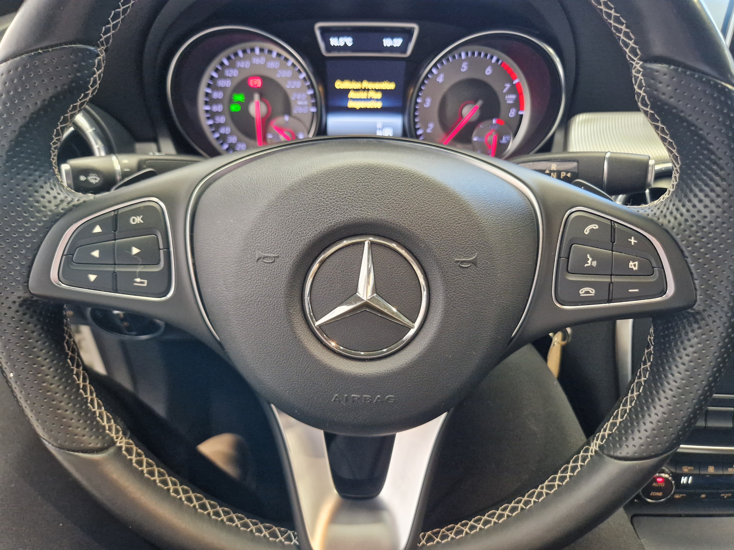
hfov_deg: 73.9
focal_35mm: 23
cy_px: 275
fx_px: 488
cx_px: 367
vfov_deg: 58.9
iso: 640
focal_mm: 5.4
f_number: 1.8
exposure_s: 1/100
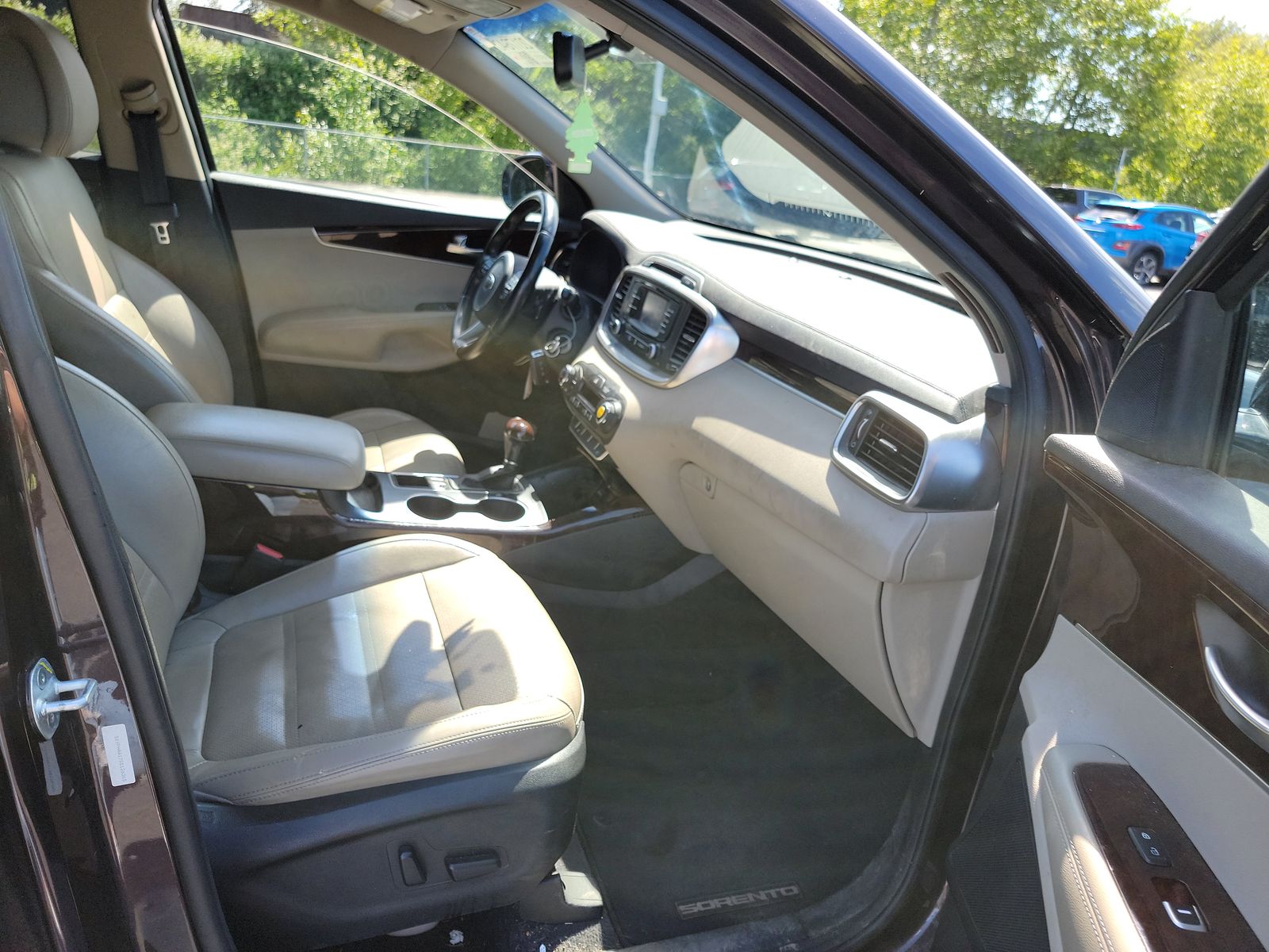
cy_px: 476
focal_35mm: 24
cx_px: 634
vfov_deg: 56.8
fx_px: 880
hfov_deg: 71.6
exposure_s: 1/139
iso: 50
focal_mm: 6.7
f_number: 1.8
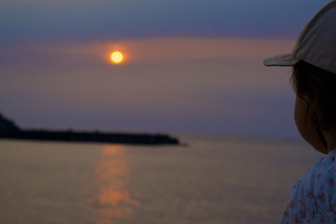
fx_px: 827
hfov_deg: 22.9
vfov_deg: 15.4
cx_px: 195
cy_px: 88
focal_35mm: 89
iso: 800
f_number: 5
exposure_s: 1/2500
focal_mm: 45
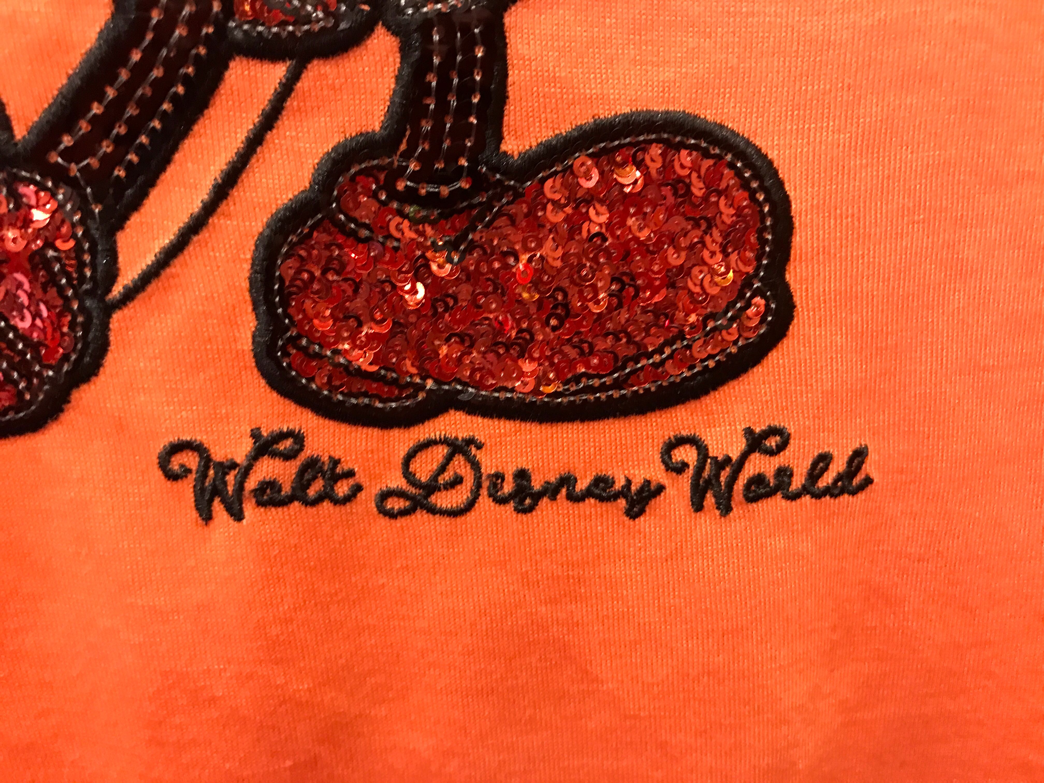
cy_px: 392
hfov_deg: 63.4
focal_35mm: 28
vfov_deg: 49.7
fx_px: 844
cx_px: 522
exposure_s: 1/7
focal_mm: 3.99
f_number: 1.8
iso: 100
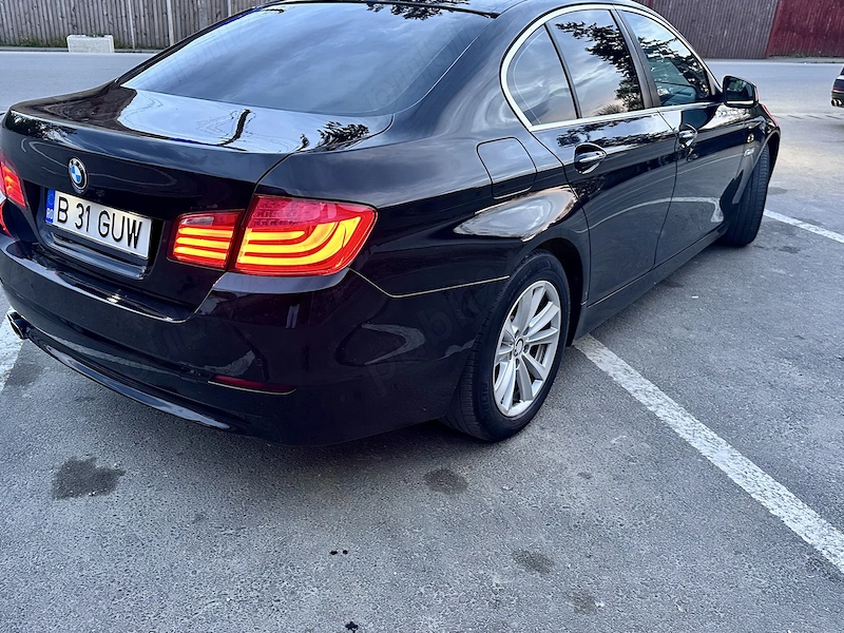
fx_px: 731
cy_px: 319
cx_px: 352
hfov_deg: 59.6
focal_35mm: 30
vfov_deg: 46.8
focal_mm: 6.86
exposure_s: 1/60
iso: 320
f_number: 1.78
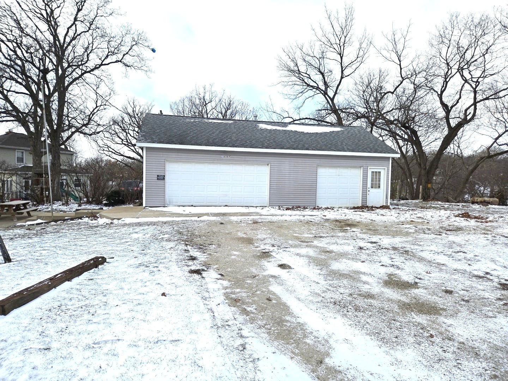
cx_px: 254
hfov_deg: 73.9
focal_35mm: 23
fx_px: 338
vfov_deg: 58.9
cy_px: 190
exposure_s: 1/1189
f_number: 1.8
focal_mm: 5.4
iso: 25
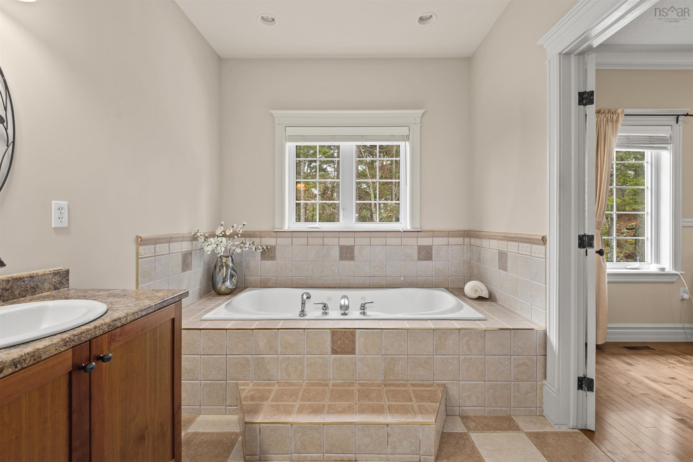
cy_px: 231
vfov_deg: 77.3
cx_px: 346
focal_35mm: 15
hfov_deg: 100.4
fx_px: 289
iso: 400
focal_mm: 10
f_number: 10
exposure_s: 1/3
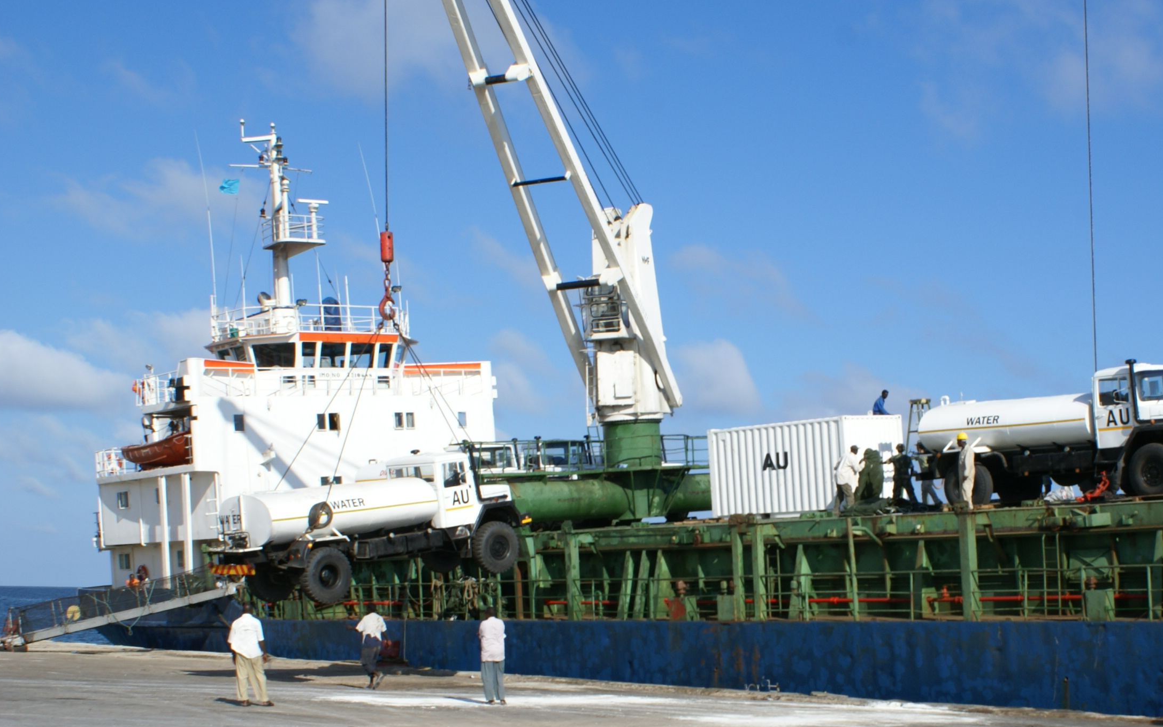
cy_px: 483
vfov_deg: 24.3
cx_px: 761
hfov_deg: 37.8
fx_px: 1680
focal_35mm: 53
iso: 100
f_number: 11
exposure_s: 1/200
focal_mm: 26
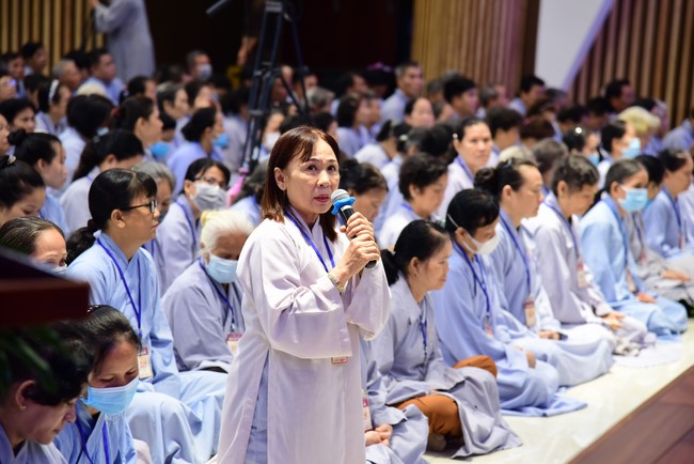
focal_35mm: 120
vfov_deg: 11.4
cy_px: 232
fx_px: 2314
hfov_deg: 17.1
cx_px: 347
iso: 1250
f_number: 4.5
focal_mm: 120
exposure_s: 1/50
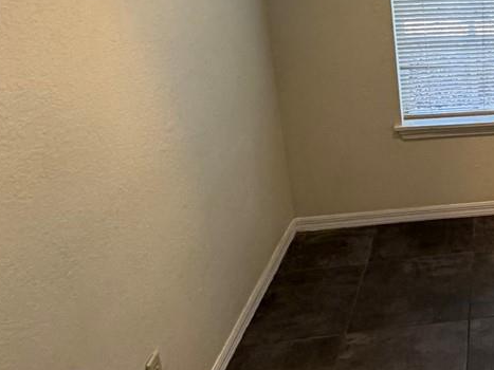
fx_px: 685
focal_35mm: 48
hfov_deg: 30.9
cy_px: 33
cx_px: 644
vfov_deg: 29.0
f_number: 2.2
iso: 200
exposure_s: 1/60
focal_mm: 2.22
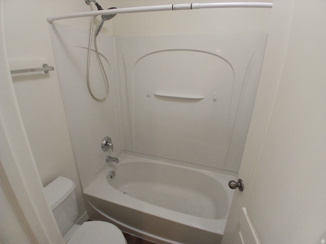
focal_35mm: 17
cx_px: 163
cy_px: 122
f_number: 2.2
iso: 100
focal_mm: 1.4
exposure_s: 1/30
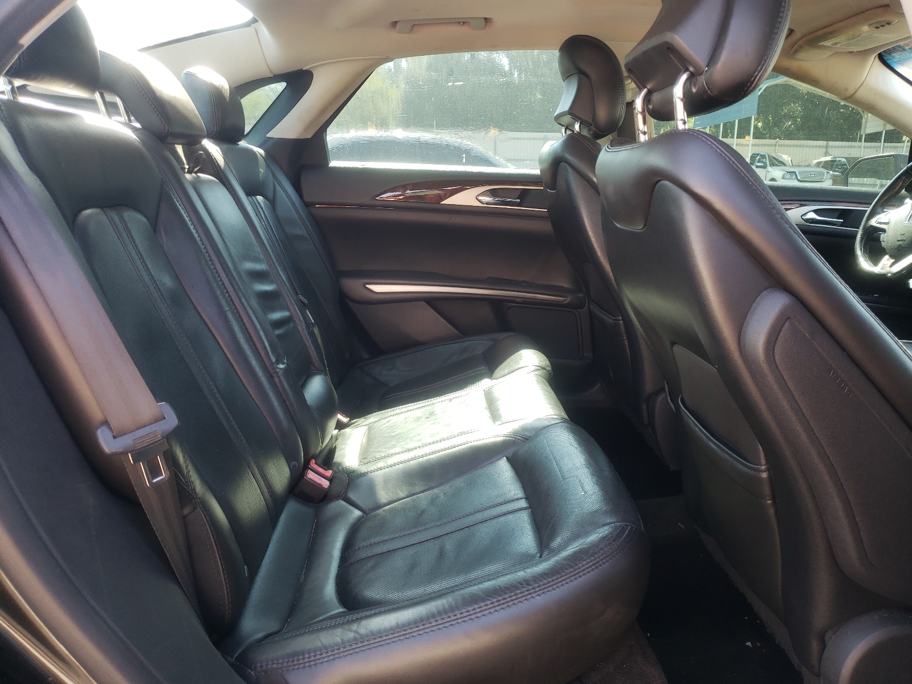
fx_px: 685
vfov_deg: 53.1
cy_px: 342
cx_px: 456
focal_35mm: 26
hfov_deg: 67.3
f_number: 1.5
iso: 50
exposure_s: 1/100
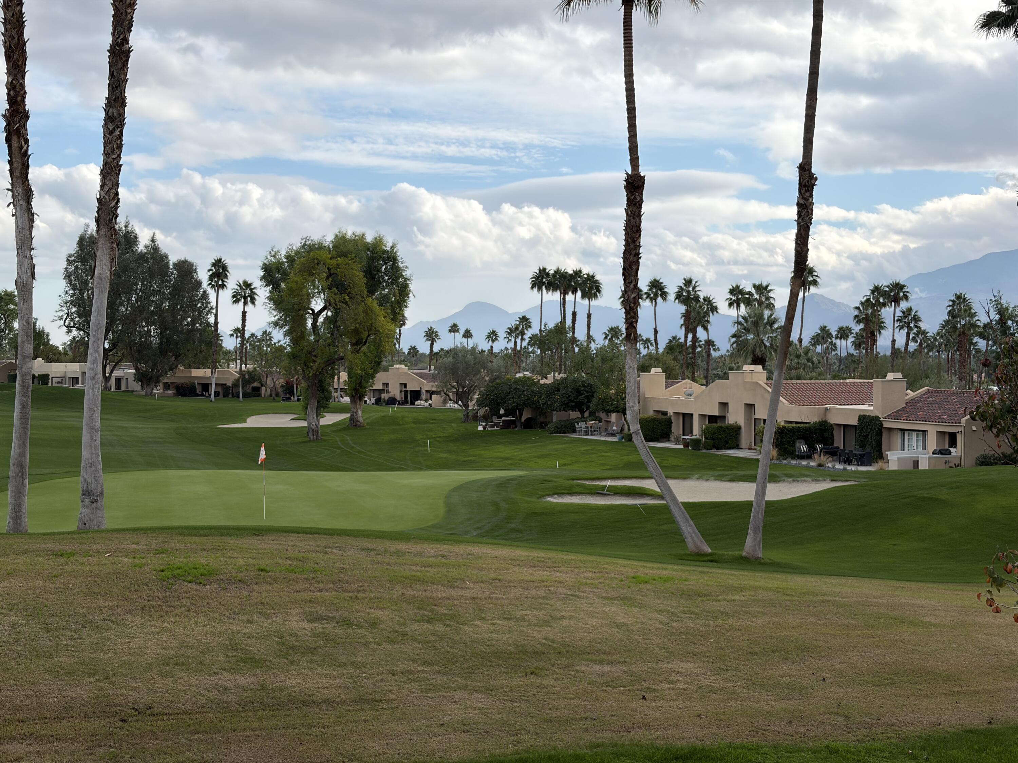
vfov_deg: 28.0
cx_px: 509
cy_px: 382
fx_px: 1529
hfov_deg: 36.8
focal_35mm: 52
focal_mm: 5.96
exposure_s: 1/3279
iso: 32
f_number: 1.6
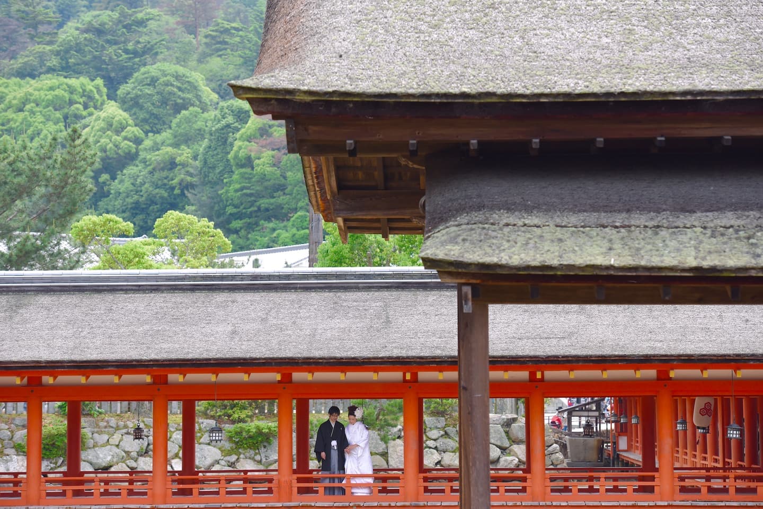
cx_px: 382
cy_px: 254
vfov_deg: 13.4
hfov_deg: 20.0
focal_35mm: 102
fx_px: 2162
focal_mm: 102
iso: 1000
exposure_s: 1/2500
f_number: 5.6
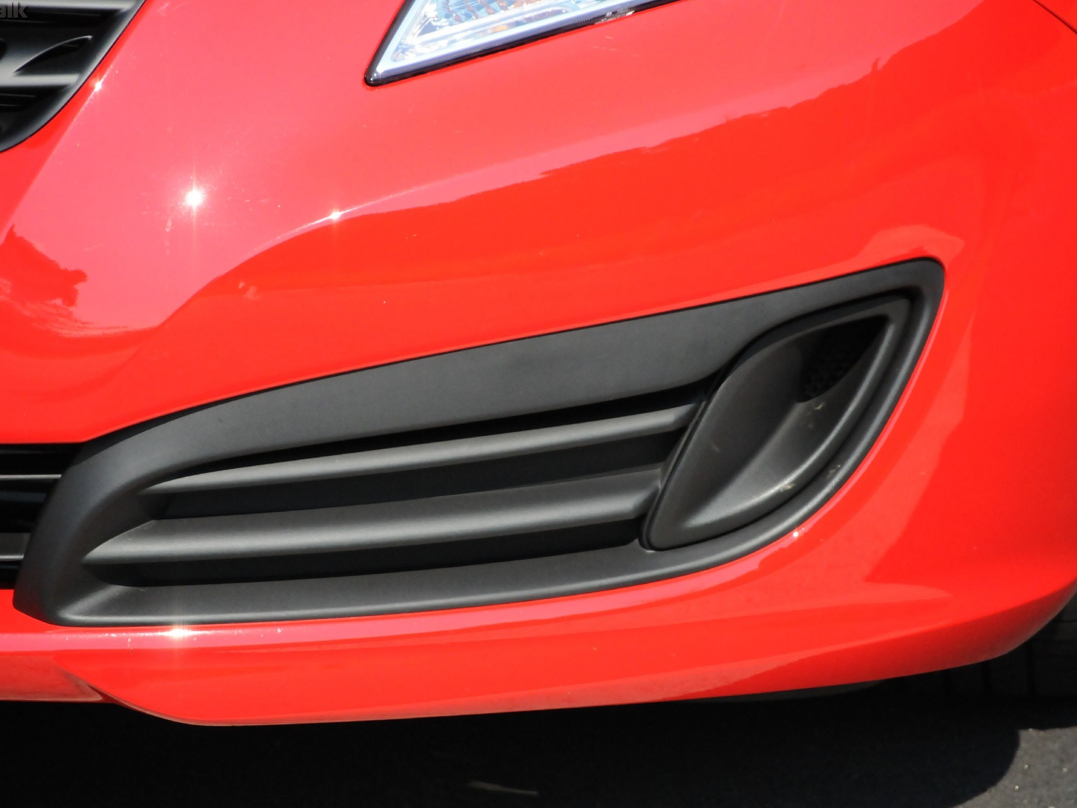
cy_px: 404
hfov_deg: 10.1
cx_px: 529
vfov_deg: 7.6
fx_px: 6098
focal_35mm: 196
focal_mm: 120
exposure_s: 1/6400
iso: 2000
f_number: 5.6
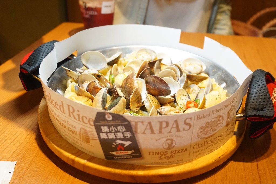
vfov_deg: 35.5
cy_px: 92
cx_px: 138
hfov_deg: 51.3
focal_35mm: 38
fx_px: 288
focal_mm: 25
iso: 1250
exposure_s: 1/60
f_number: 4.5
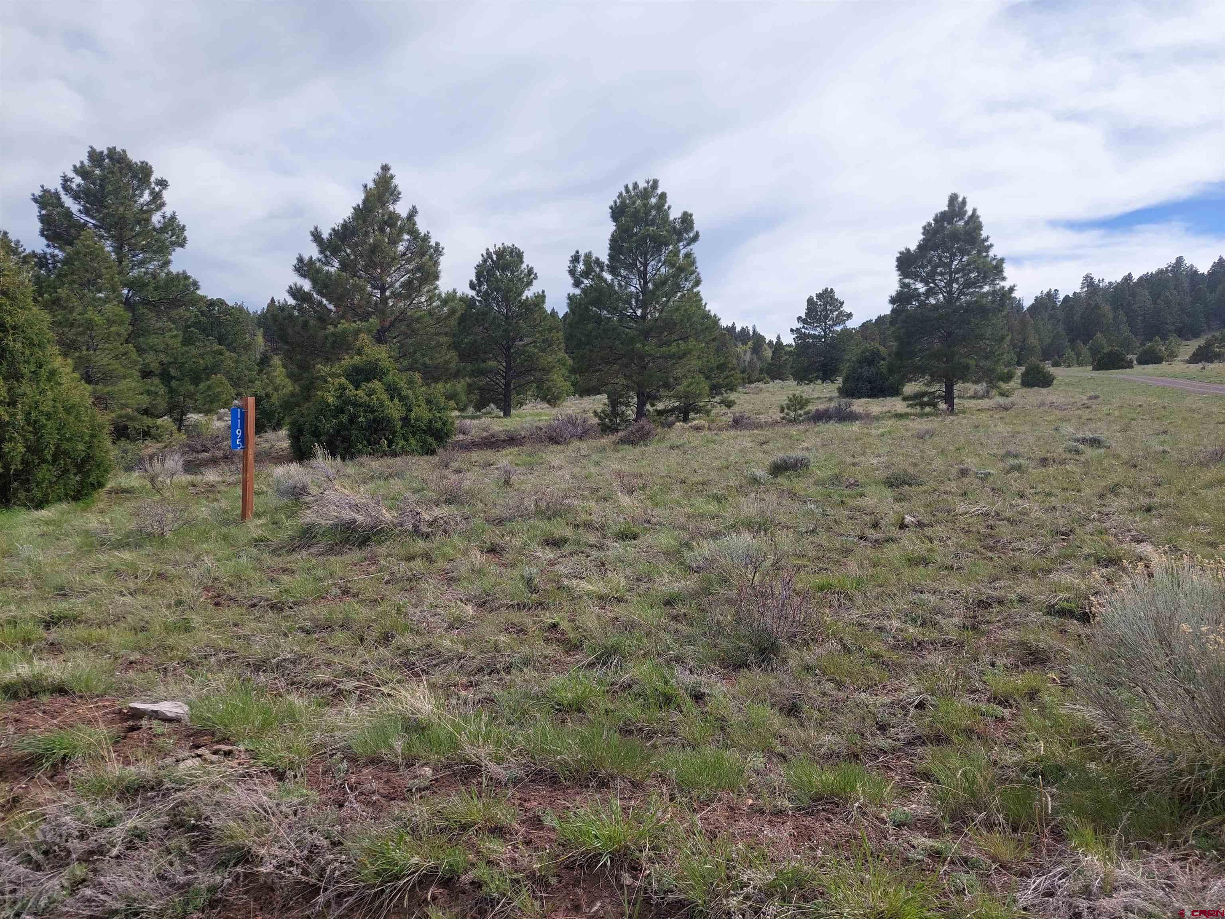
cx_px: 612
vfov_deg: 56.8
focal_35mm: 24
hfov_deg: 71.6
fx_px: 849
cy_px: 460
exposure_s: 1/1850
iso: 40
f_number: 1.8
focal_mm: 5.23
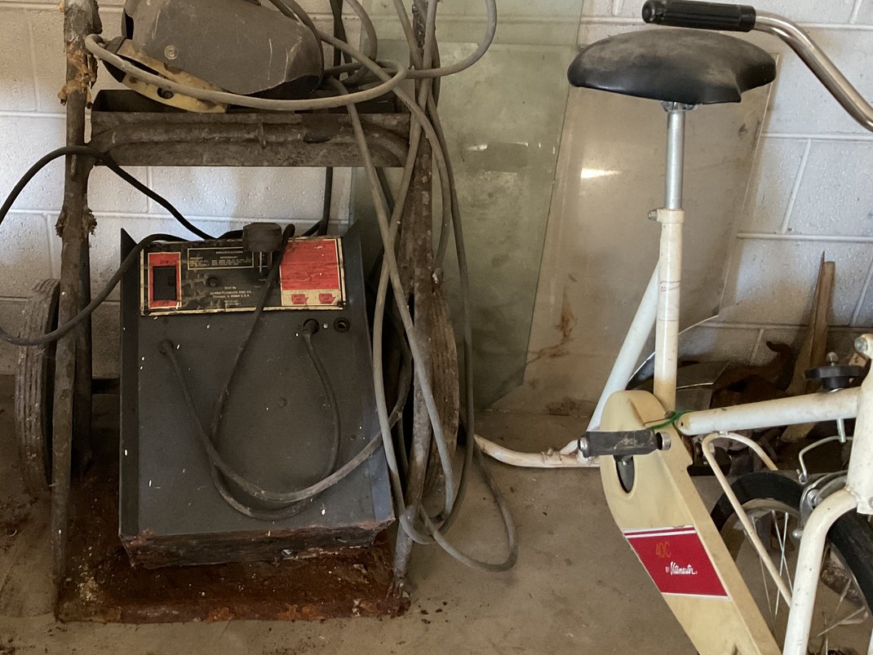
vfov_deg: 35.0
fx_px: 1034
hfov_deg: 45.0
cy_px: 250
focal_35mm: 41
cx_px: 278
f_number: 1.8
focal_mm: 3
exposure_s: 1/30
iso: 320
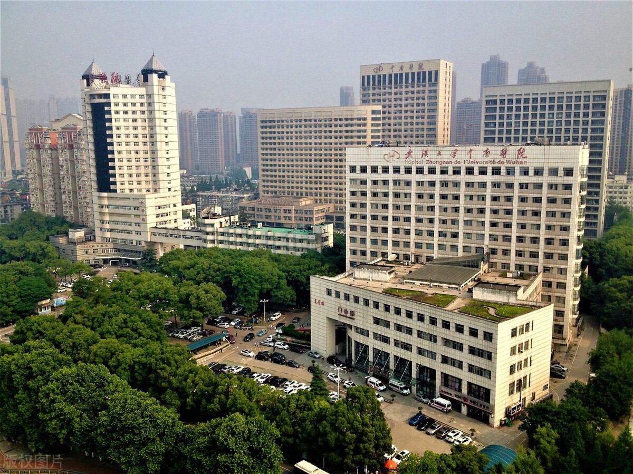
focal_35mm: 35
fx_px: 640
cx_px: 316
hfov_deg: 52.6
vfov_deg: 40.7
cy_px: 237
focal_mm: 4.28
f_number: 2.4
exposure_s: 1/1284
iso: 50
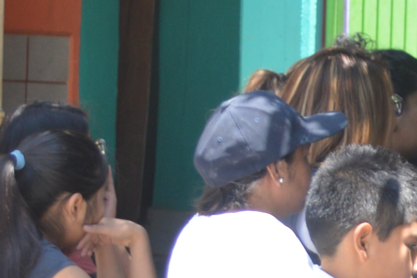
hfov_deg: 7.0
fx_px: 3138
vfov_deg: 5.1
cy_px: 112
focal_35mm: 271
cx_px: 1130
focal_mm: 29
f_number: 5.6
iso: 140
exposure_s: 1/125
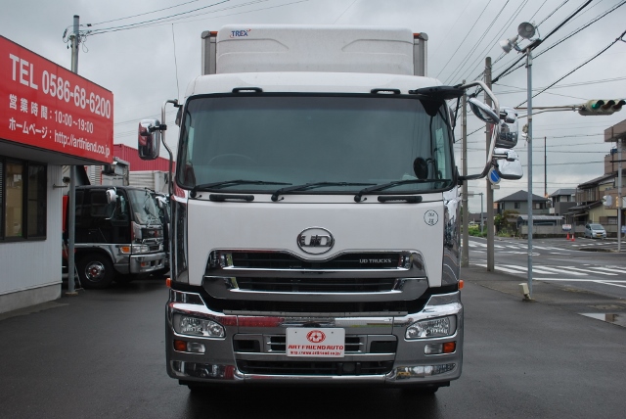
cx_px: 313
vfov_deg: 36.9
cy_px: 210
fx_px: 627
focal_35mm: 36
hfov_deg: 53.1
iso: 100
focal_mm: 24
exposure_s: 1/125
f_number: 5.6
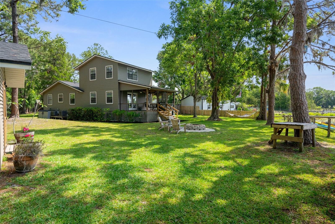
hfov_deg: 84.0
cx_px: 168
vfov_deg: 61.9
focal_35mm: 20
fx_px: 186
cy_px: 112
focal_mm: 20
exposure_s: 1/200
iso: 400
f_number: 8
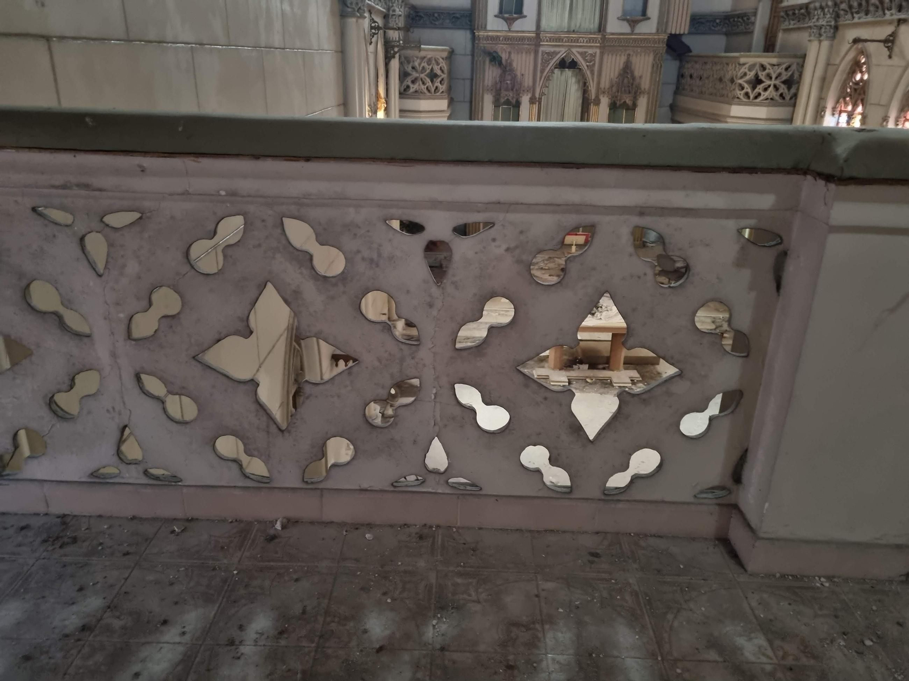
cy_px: 340
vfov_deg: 53.1
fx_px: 683
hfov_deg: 67.3
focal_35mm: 26
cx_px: 454
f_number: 1.8
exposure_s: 1/25
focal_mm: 5.4
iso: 1250
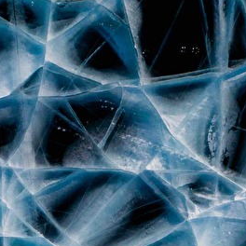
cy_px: 559
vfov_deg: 12.3
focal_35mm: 117
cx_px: -90
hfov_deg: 14.2
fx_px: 941
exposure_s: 1/500
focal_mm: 10.26
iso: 100
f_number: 7.1
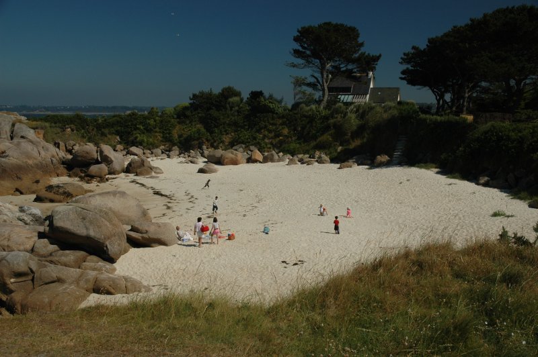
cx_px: 269
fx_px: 650
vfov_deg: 30.8
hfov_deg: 45.0
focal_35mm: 44
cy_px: 178
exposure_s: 1/320
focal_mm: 29
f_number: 7.1
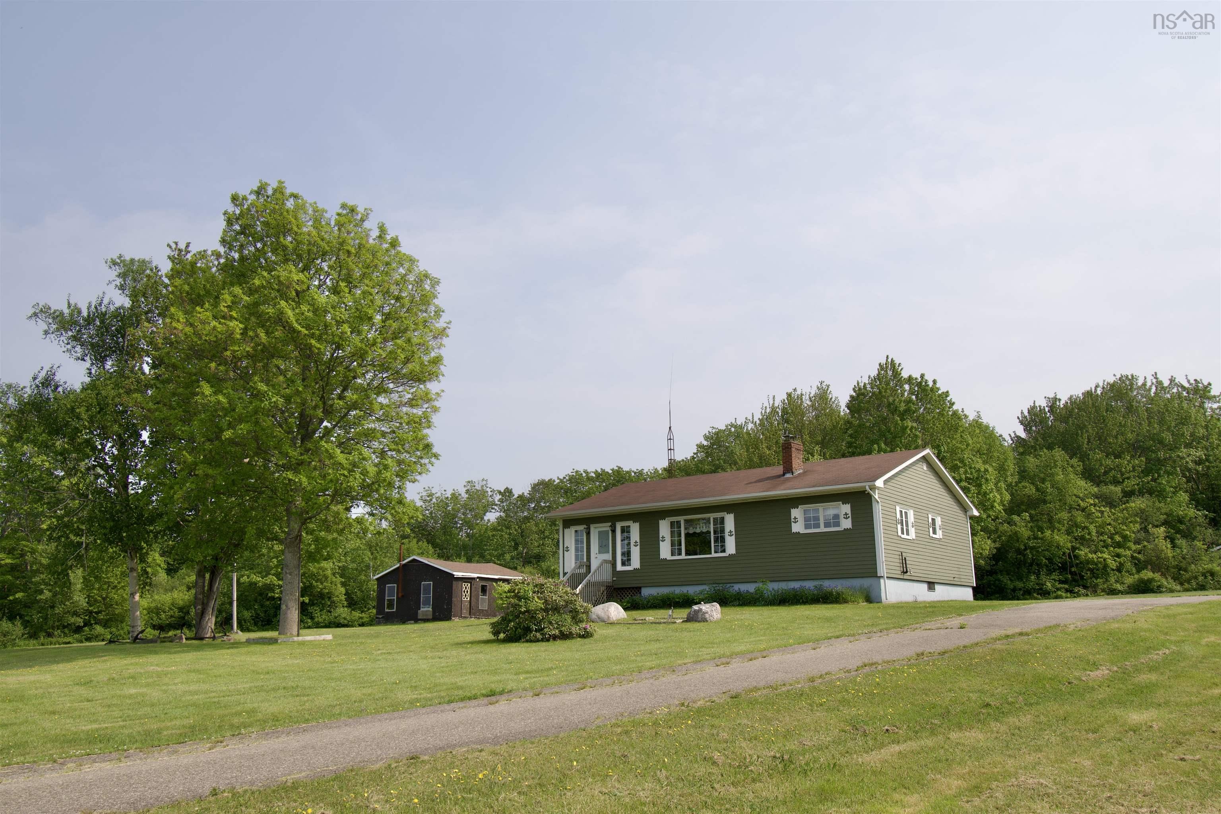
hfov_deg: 61.9
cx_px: 610
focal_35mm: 30
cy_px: 407
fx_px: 1017
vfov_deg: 43.6
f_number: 9
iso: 100
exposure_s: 1/400
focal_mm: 20
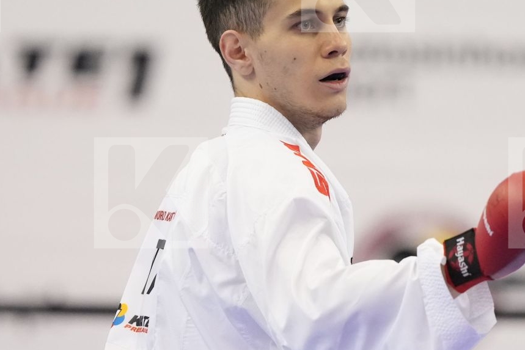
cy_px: 193
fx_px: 8736
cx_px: 358
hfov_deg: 3.4
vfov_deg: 2.3
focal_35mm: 599
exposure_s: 1/1000
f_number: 2.8
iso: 3200
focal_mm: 191
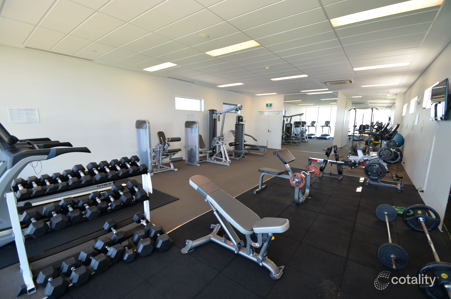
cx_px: 226
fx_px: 188
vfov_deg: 77.1
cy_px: 150
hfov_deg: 100.5
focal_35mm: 15
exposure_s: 1/125
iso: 200
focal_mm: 10
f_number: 3.5
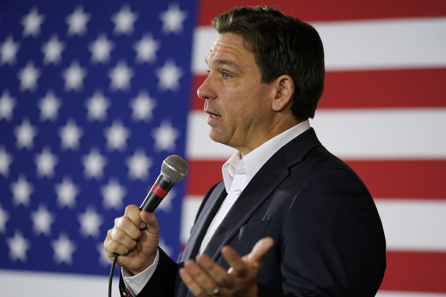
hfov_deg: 12.5
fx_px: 2032
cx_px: 223
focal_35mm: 164
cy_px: 148
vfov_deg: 8.4
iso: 1600
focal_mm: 164
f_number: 3.2
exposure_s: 1/400
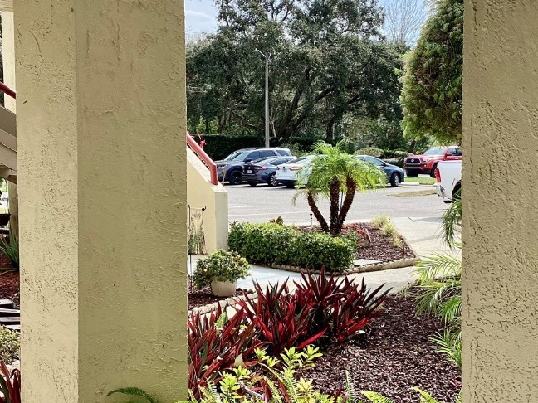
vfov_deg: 29.7
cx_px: 286
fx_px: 762
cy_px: 191
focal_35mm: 49
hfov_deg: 38.9
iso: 25
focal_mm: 3.3
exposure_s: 1/631
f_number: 2.4
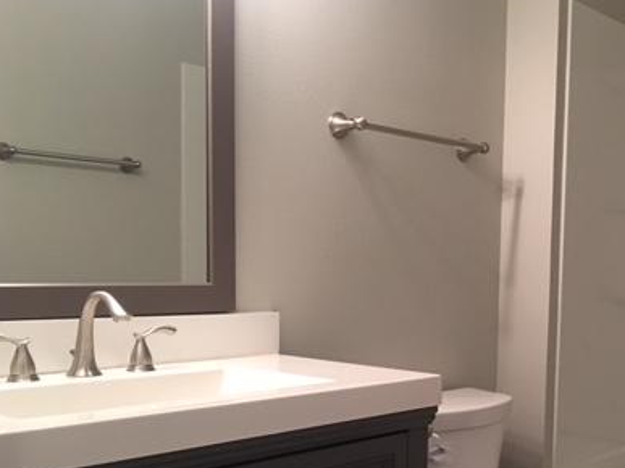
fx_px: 866
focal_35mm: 48
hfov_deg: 38.6
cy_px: 349
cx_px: 475
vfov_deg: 29.8
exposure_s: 1/15
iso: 64
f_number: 2.2
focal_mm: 4.15
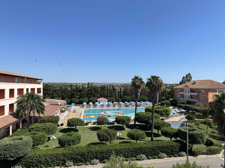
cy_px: 84
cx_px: 112
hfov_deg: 71.6
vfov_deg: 56.8
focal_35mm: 24
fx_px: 156
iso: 80
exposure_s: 1/5263
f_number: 1.78
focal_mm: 6.86
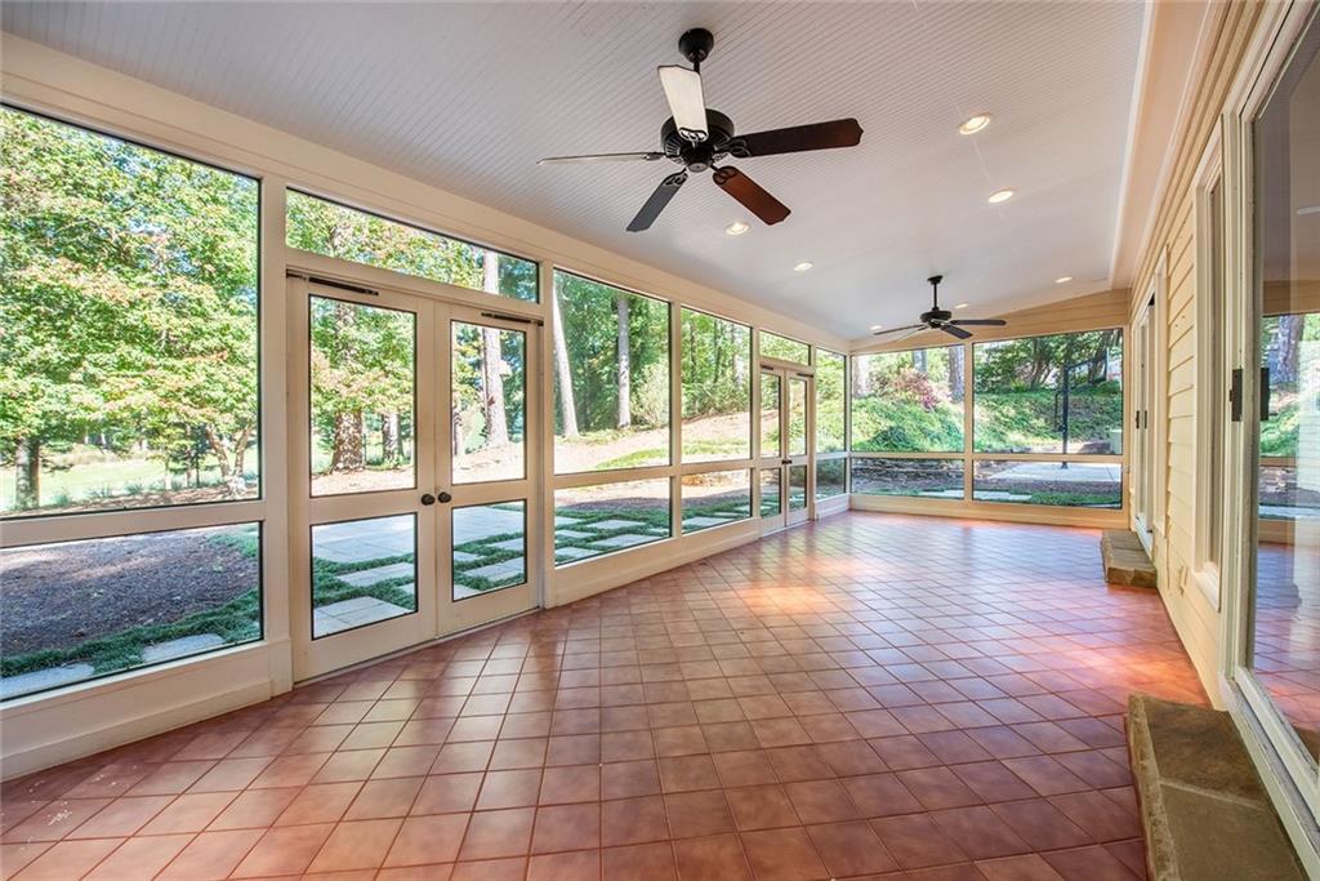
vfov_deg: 81.2
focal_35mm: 14
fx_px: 513
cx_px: 660
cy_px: 440
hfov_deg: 104.2
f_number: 8
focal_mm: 14
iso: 400
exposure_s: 1/200
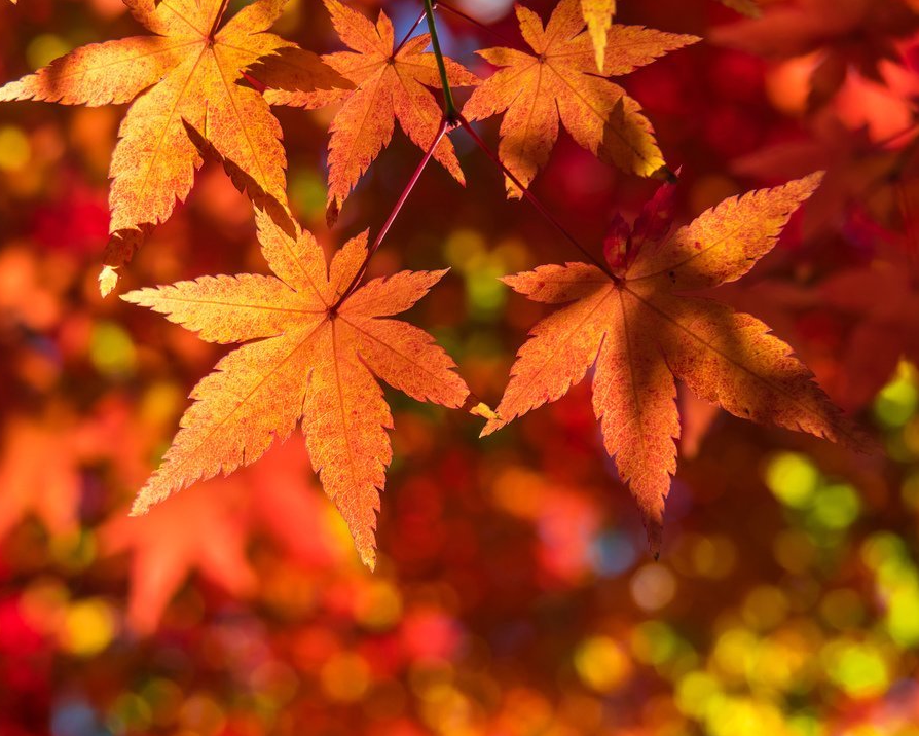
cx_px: 446
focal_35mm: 132
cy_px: 369
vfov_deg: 11.7
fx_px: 3592
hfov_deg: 14.6
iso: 200
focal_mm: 63
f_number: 5.6
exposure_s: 1/320
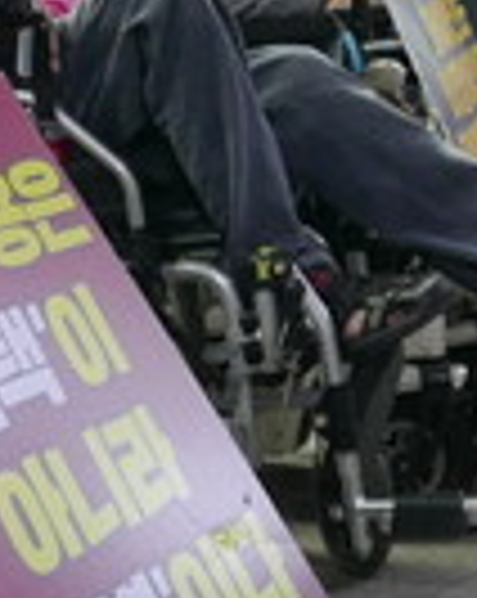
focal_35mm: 170
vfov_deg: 11.2
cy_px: -103
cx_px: 184
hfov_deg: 9.1
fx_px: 3007
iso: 500
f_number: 1.8
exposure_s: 1/80
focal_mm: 11.4
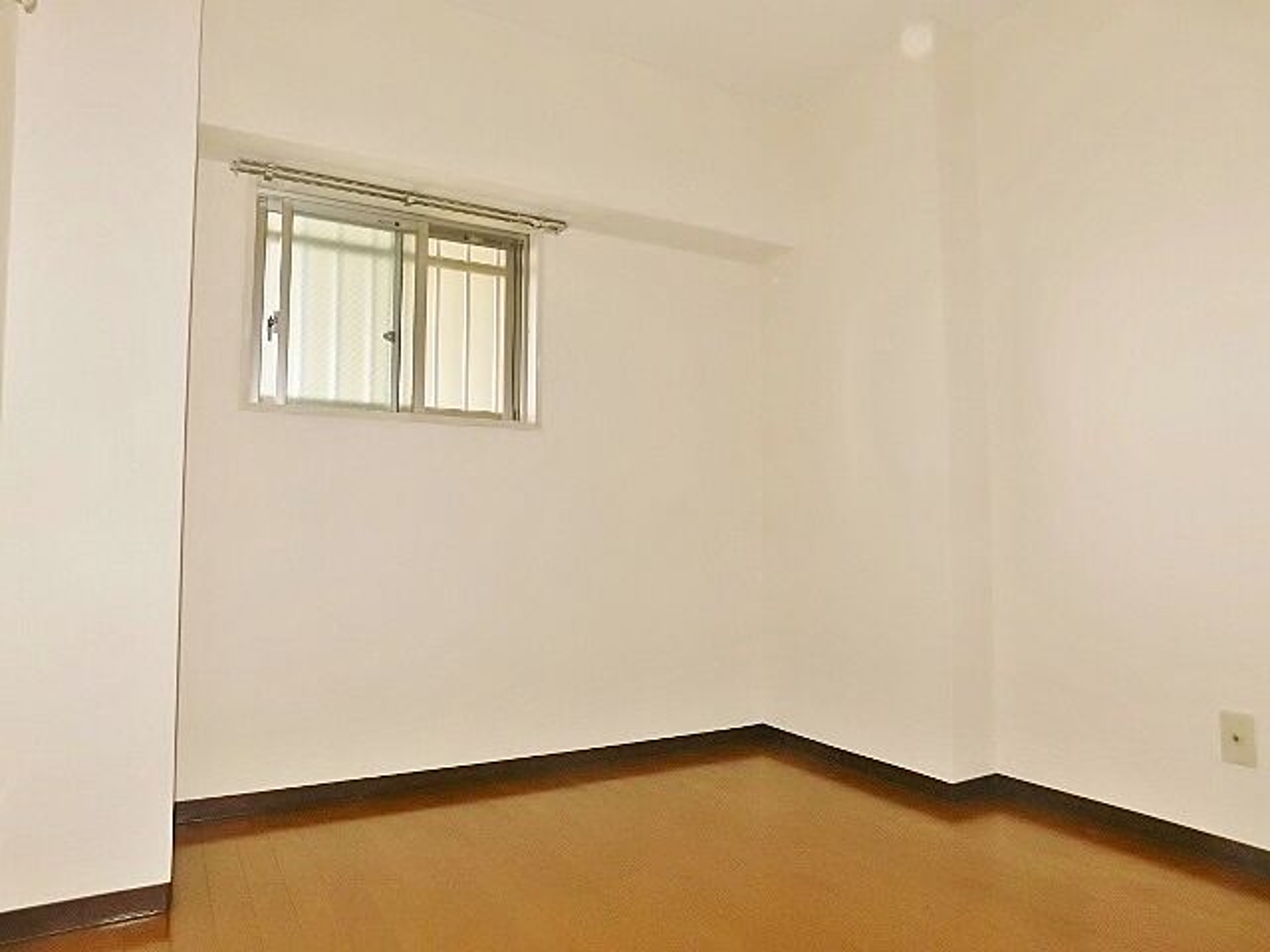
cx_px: 635
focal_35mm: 23
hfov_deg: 73.9
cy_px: 476
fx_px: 844
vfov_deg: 58.9
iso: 200
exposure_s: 1/30
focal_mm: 4
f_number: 3
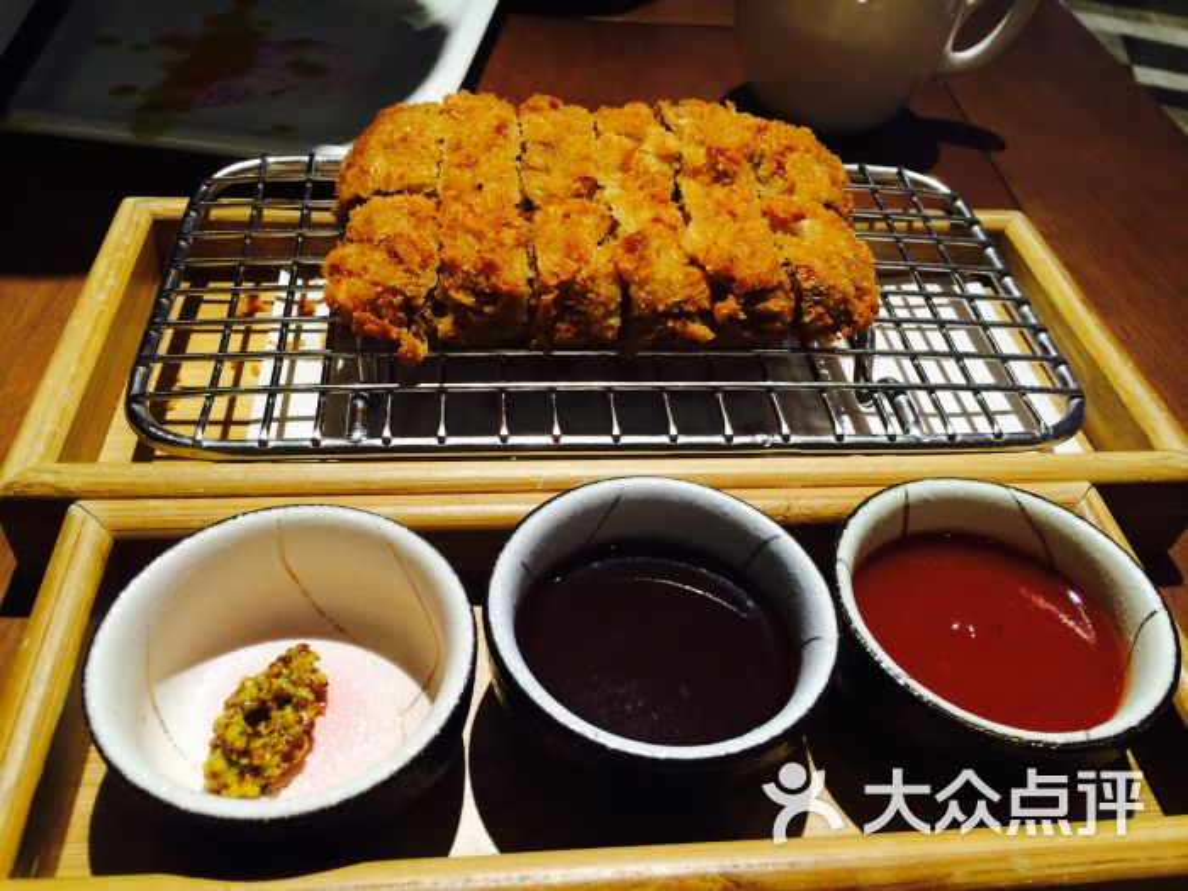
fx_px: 1030
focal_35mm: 30
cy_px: 446
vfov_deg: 46.8
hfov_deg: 60.0
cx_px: 594
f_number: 2.2
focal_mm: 4.12
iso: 64
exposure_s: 1/30
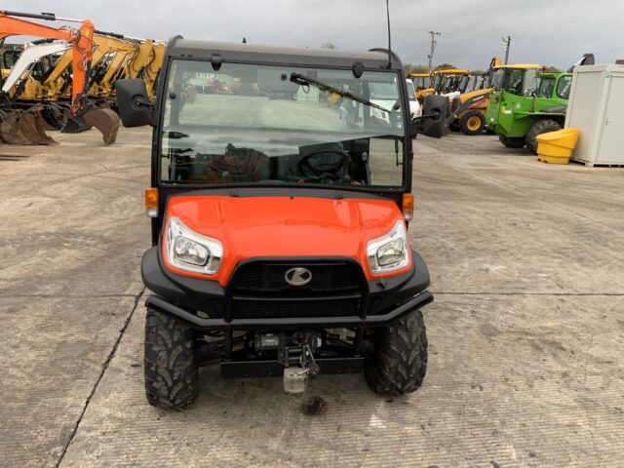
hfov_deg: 61.7
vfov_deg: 48.2
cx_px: 312
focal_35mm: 29
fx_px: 523
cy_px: 234
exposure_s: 1/122
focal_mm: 3
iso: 25
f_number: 1.8
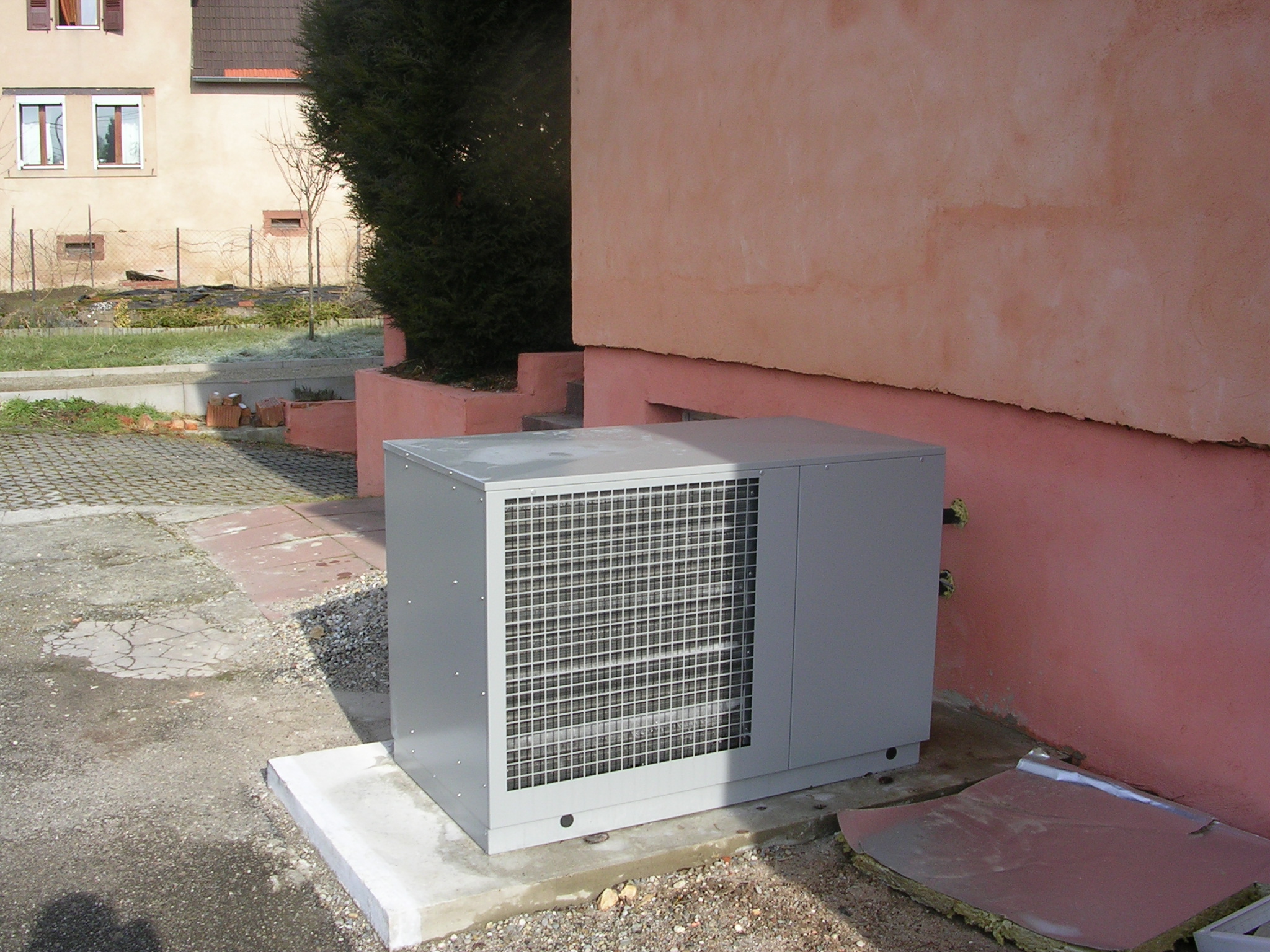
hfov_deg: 49.0
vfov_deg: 37.7
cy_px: 476
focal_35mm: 38
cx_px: 635
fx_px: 1394
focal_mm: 5.8
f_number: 5.6
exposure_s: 1/200
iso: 50
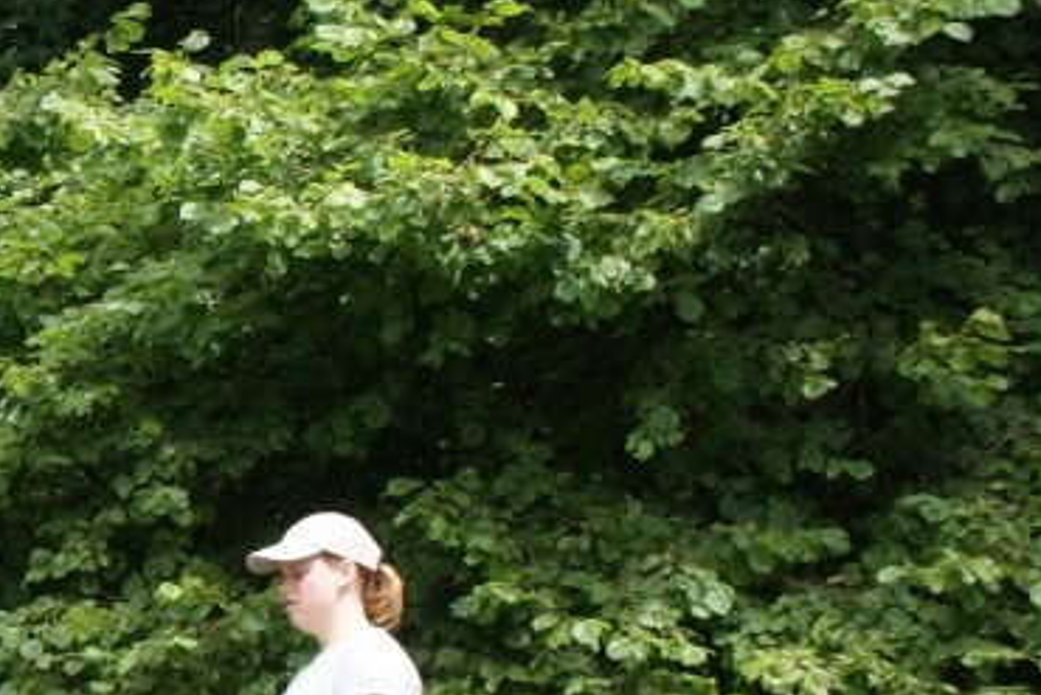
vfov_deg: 9.4
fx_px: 4205
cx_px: -366
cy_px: 626
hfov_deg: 13.5
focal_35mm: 145
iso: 100
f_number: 8
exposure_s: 1/125
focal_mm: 35
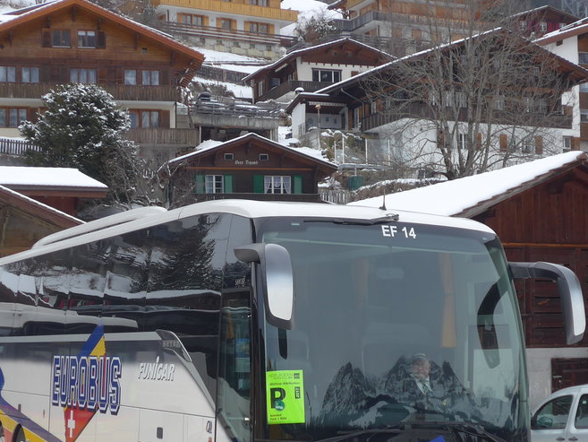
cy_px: 305
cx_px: 299
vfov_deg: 17.5
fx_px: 1427
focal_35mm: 84
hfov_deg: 23.3
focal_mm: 9.5
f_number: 3
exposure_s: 1/250
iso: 80
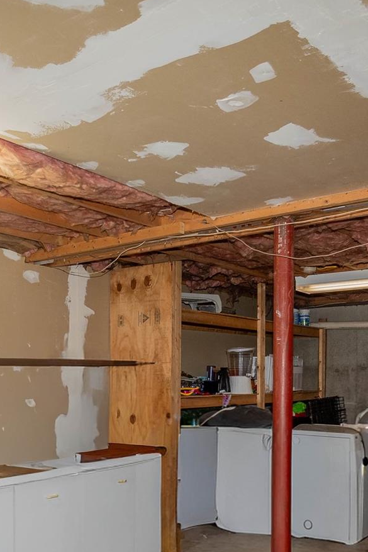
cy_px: 403
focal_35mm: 35
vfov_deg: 52.4
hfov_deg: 37.8
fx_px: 537
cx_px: 178
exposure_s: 1/60
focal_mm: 10
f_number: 5.6
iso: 800
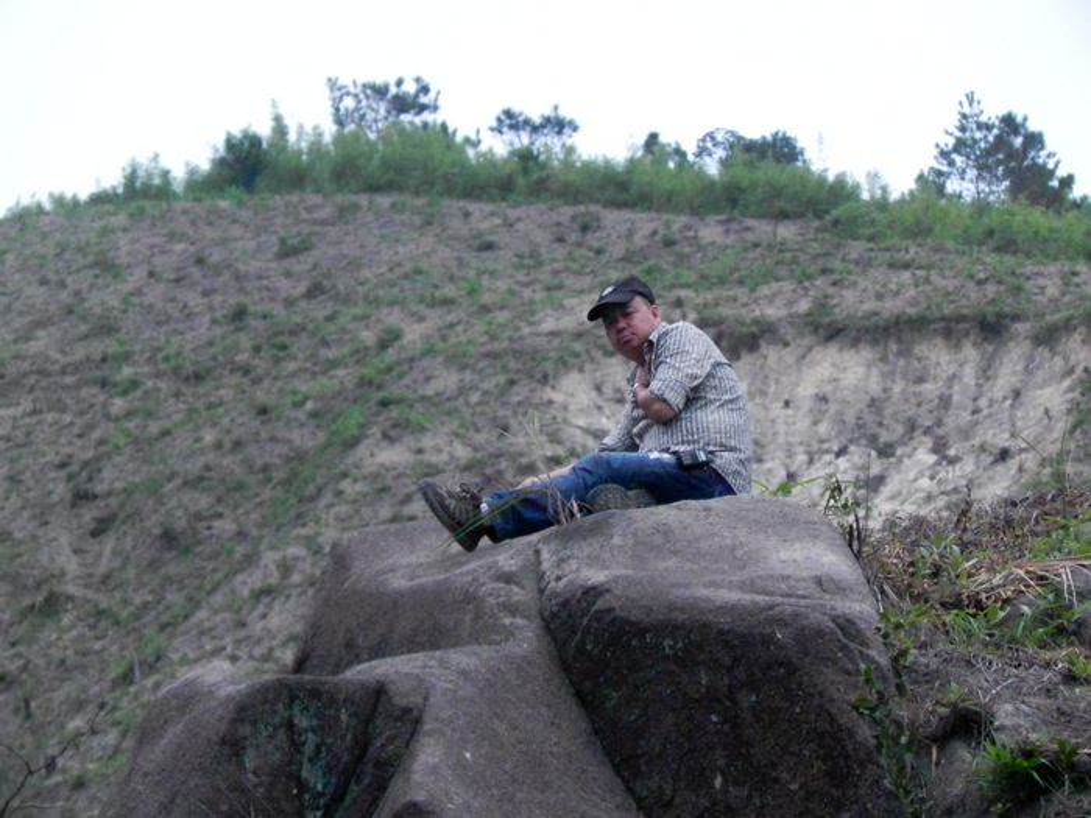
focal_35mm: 247
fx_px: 7785
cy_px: 409
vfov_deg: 6.0
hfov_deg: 8.0
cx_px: 546
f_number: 4.5
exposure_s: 1/144
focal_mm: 44
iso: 1600
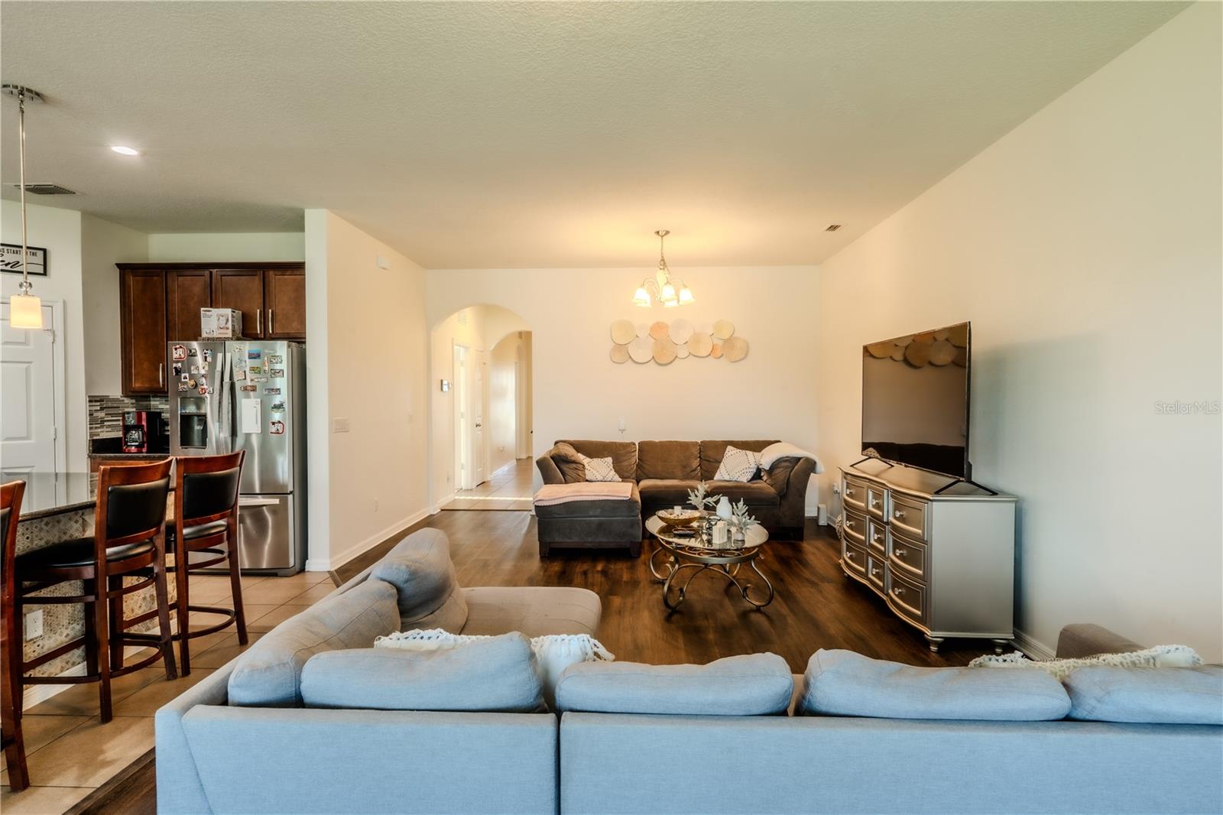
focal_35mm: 17
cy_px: 408
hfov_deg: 93.3
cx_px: 612
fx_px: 577
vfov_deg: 70.4
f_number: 16
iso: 100
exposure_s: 1/2.5
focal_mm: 17
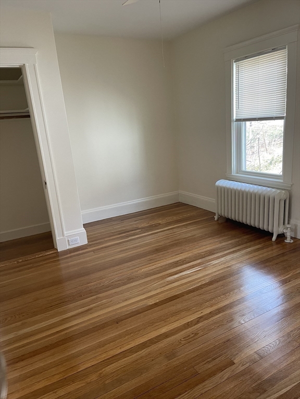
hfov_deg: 54.9
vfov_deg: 69.4
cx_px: 150
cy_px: 200
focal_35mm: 25
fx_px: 289
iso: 125
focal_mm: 5.1
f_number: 1.6
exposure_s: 1/78
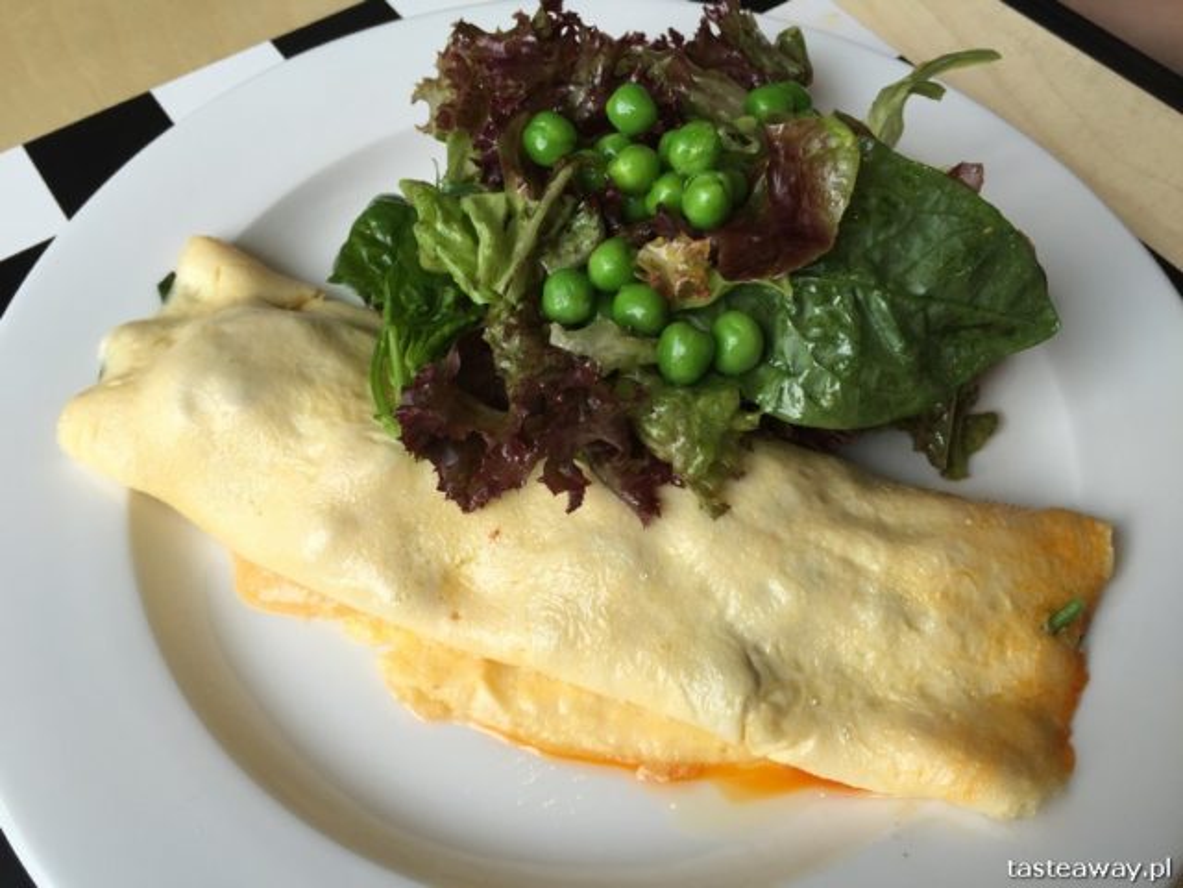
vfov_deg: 48.2
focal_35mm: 29
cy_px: 444
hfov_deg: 61.7
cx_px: 592
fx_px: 991
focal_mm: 4.15
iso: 32
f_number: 2.2
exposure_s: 1/159
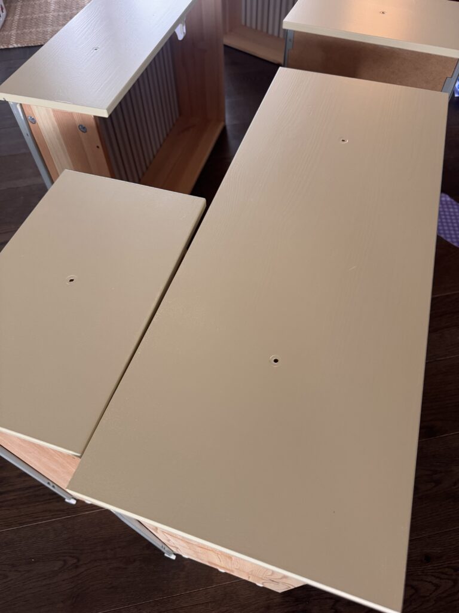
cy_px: 306
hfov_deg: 56.8
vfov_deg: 71.6
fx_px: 424
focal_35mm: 24
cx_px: 230
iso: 250
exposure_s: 1/60
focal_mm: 6.76
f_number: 1.78
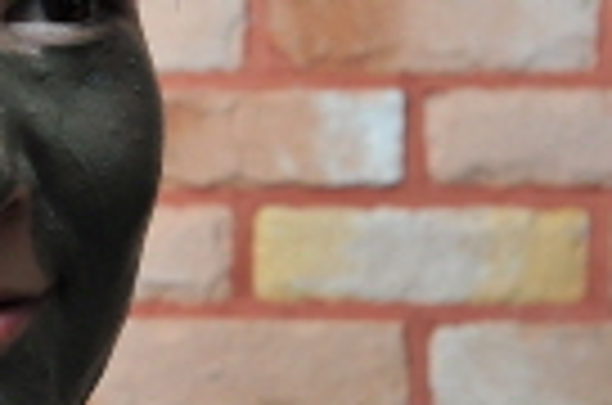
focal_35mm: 177
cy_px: 331
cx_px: -108
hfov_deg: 11.4
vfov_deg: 7.7
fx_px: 3002
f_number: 8
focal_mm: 32
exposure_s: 1/50
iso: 400
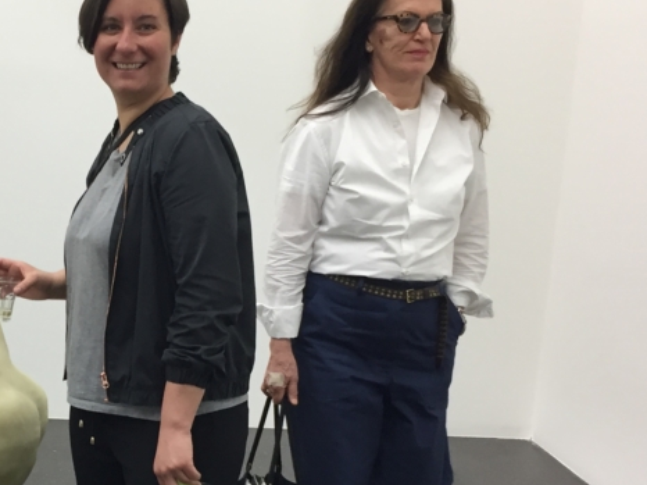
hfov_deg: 26.4
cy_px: 372
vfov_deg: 20.5
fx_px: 1326
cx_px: 53
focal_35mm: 71
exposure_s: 1/33
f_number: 2.2
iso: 40
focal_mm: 4.15
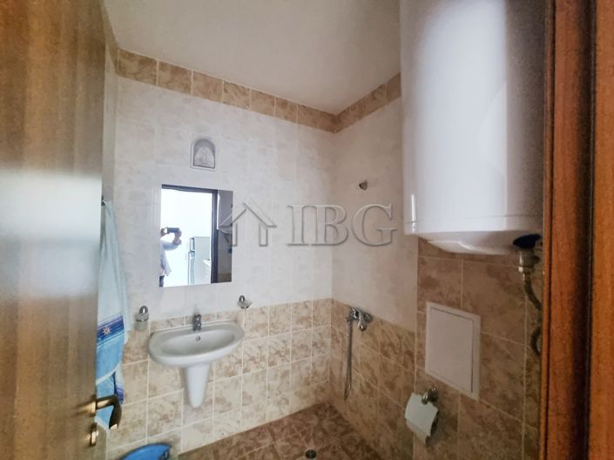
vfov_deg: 89.9
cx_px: 307
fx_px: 230
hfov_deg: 106.2
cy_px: 230
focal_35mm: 13
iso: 640
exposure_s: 1/25
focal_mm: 2.2
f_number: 2.2
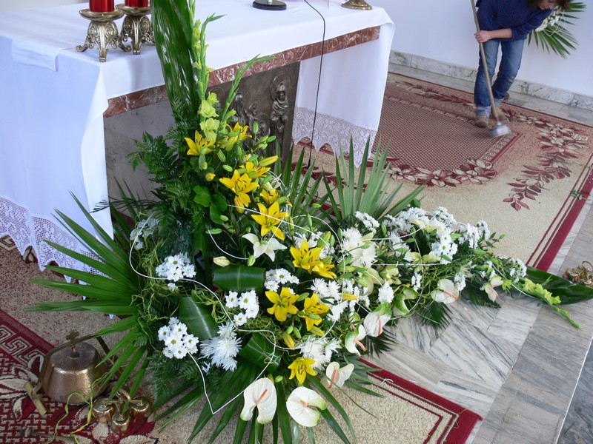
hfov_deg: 52.6
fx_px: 600
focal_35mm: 35
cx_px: 296
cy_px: 222
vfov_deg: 40.7
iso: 80
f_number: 2.8
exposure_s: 1/30
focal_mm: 7.4
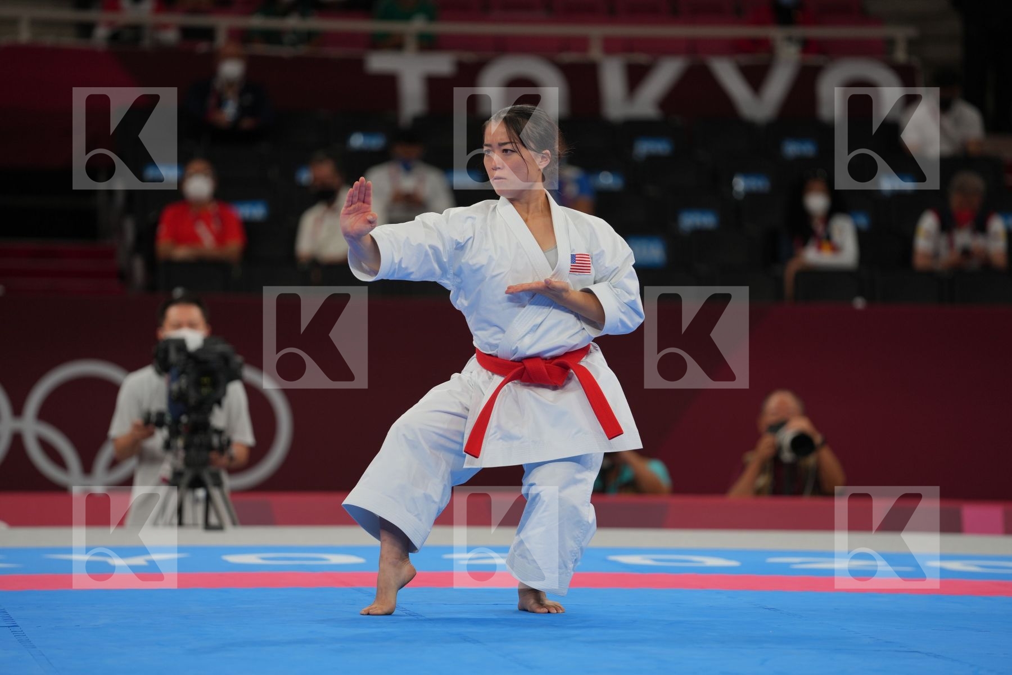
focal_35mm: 200
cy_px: 338
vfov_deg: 6.9
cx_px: 506
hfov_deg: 10.3
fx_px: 5622
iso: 250
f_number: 2.8
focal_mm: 200
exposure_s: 1/500
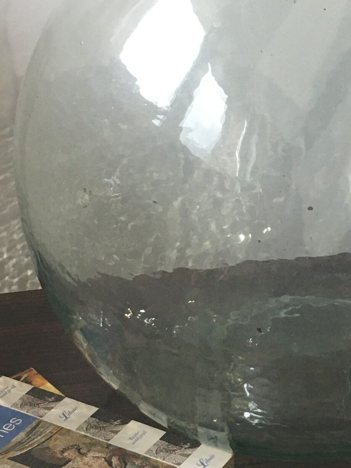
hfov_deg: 15.3
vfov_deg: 20.7
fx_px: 1285
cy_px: 247
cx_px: 351
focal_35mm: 95
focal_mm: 4.15
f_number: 2.2
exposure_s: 1/33
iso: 64
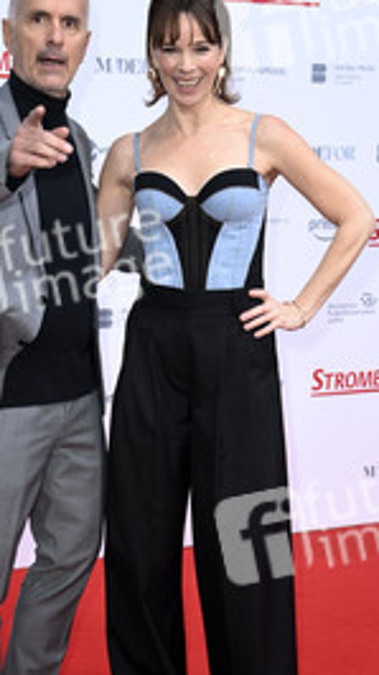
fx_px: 1555
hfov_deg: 13.9
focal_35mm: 87
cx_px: 114
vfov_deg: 24.4
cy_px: 397
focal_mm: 55
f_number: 4.5
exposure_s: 1/250
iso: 640
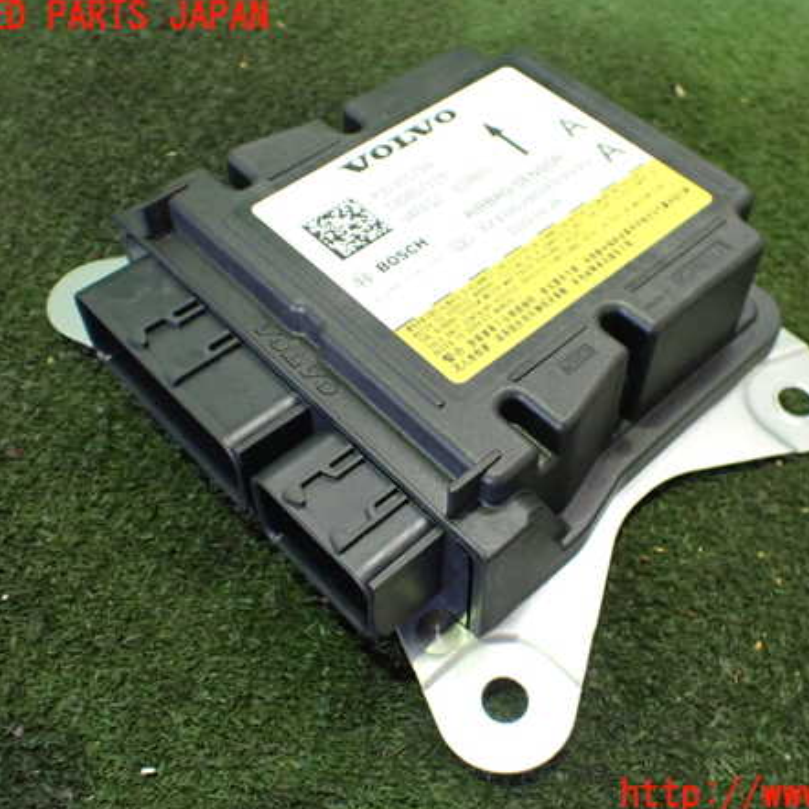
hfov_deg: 45.8
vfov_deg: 46.0
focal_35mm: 36
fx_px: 952
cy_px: 406
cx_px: 485
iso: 800
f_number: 2.3
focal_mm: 5.4
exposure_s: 1/60
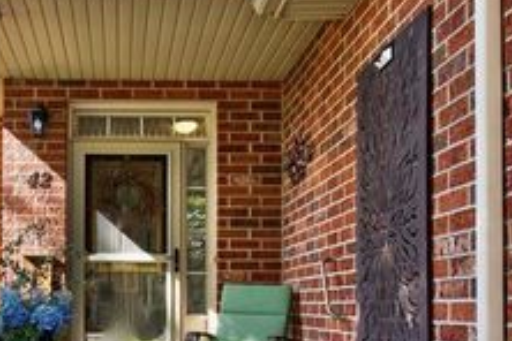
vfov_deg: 28.9
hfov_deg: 42.1
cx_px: 120
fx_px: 640
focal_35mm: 45
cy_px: 296
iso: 320
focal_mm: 10
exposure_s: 1/60
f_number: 9
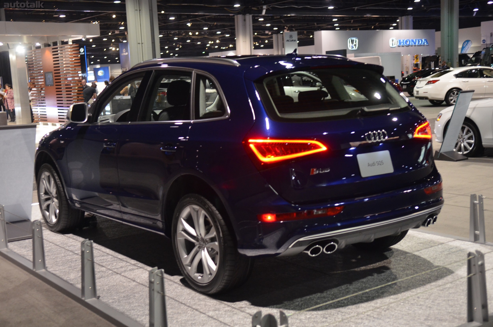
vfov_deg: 28.0
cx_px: 246
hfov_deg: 41.2
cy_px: 164
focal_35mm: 48
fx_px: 656
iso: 1600
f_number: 2.8
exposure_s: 1/30
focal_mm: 32
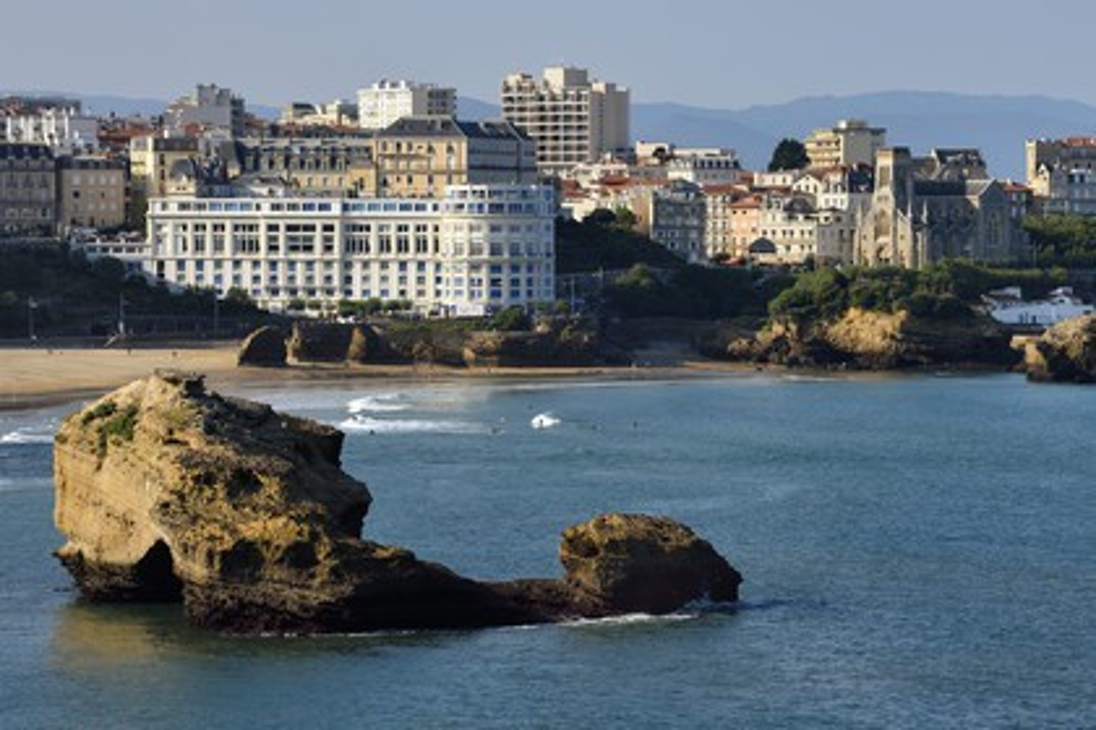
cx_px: 548
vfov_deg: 8.1
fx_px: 5175
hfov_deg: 12.1
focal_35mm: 170
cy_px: 365
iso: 200
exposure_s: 1/250
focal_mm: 170
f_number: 13
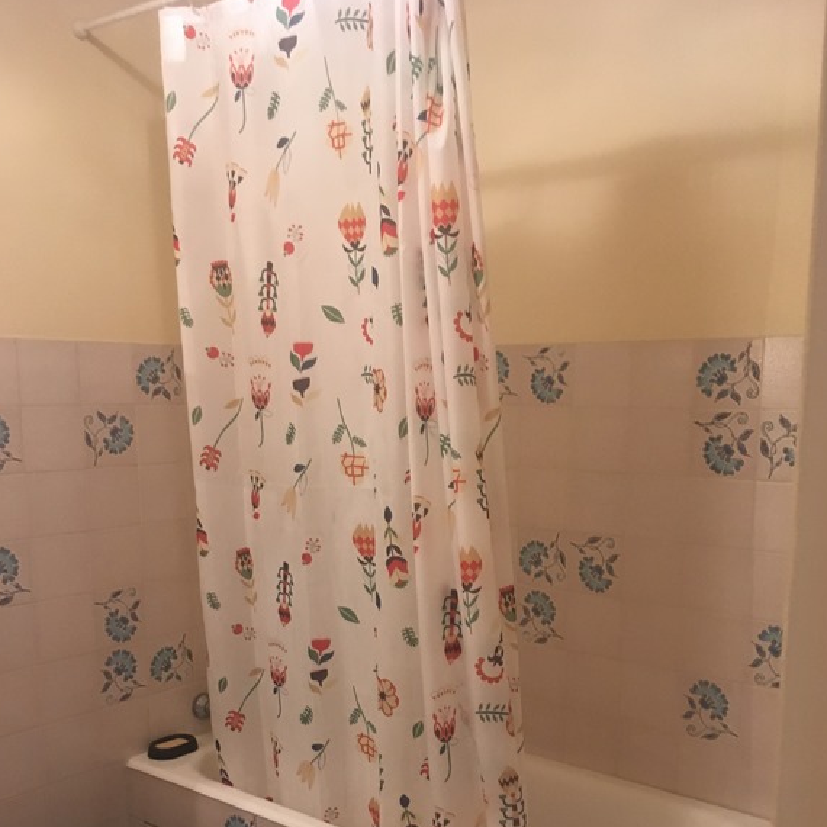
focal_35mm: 36
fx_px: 973
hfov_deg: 46.0
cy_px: 561
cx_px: 422
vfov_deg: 45.2
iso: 250
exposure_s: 1/33
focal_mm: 4.15
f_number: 2.2
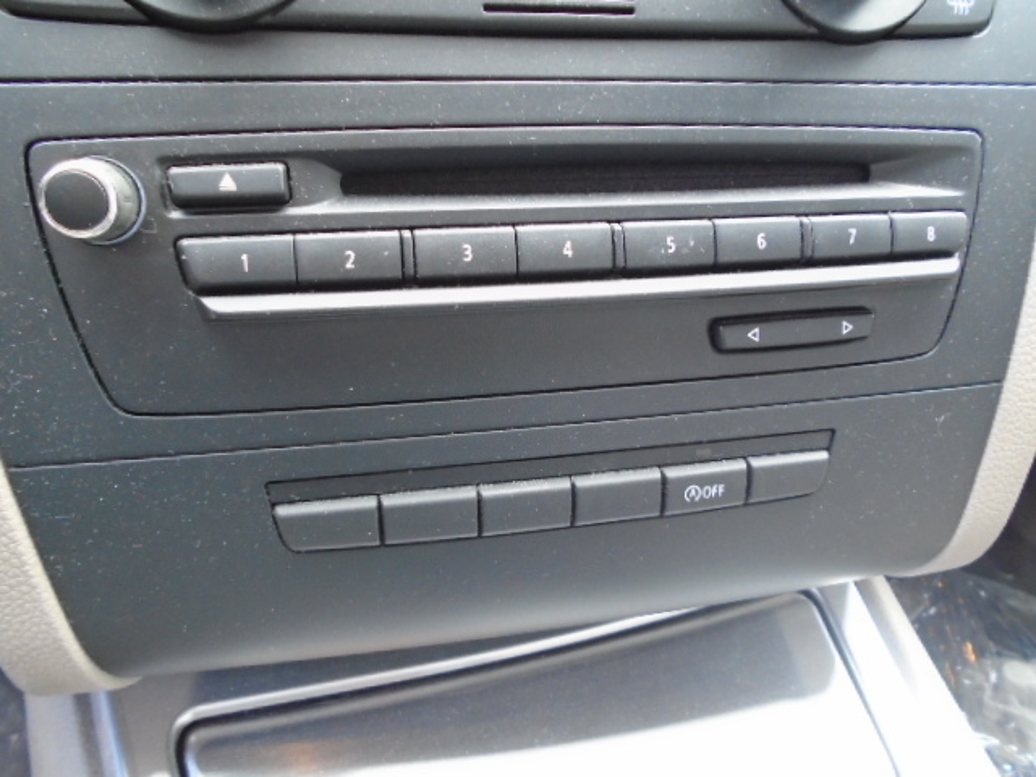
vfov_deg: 53.1
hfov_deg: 67.3
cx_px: 518
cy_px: 388
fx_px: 778
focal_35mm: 26
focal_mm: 4.6
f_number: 3.2
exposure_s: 1/30
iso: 400
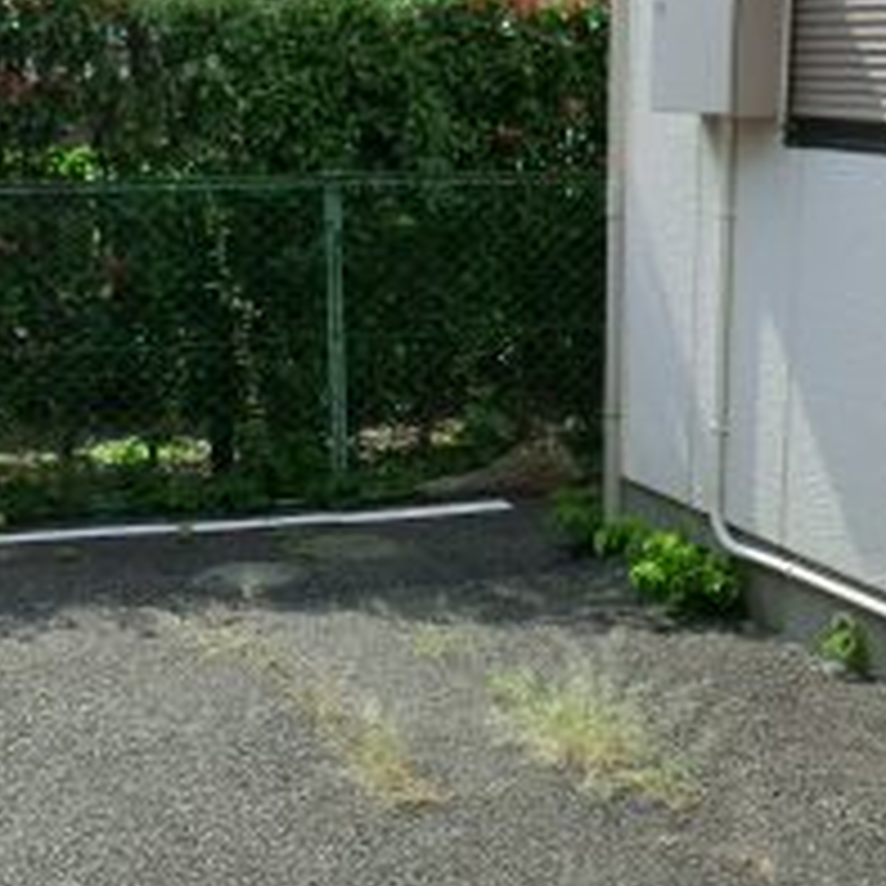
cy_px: 832
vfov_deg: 24.2
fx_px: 1998
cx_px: 558
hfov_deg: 24.9
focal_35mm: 69
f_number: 3.2
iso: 80
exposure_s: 1/640
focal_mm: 4.3
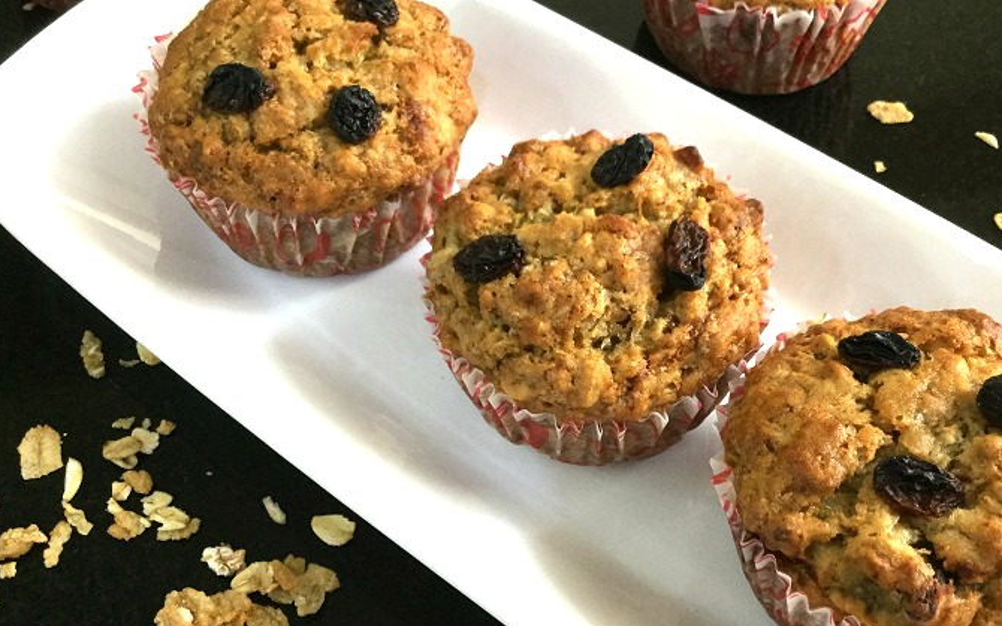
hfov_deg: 49.1
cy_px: 326
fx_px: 1092
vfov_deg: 32.0
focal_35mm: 40
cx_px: 579
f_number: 2.4
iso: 125
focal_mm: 3.3
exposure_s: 1/33
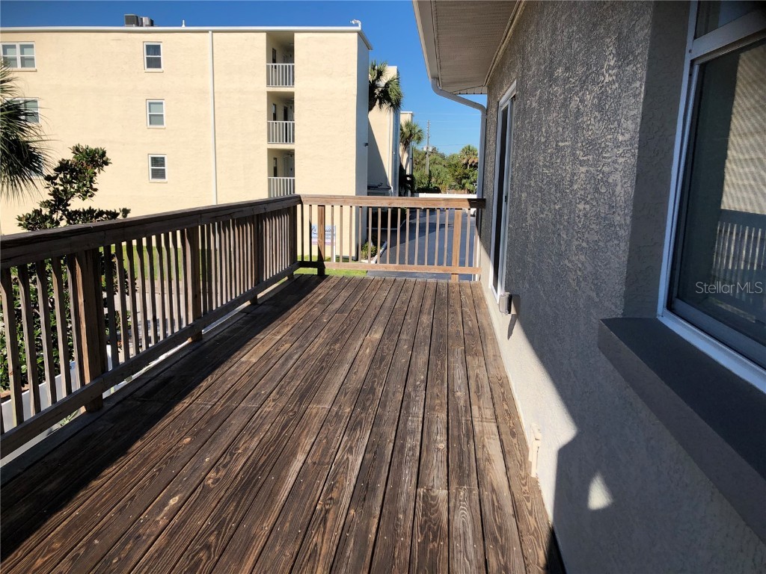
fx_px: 620
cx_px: 383
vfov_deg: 49.7
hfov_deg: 63.4
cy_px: 287
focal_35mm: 28
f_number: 1.8
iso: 25
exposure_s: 1/3003
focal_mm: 3.99
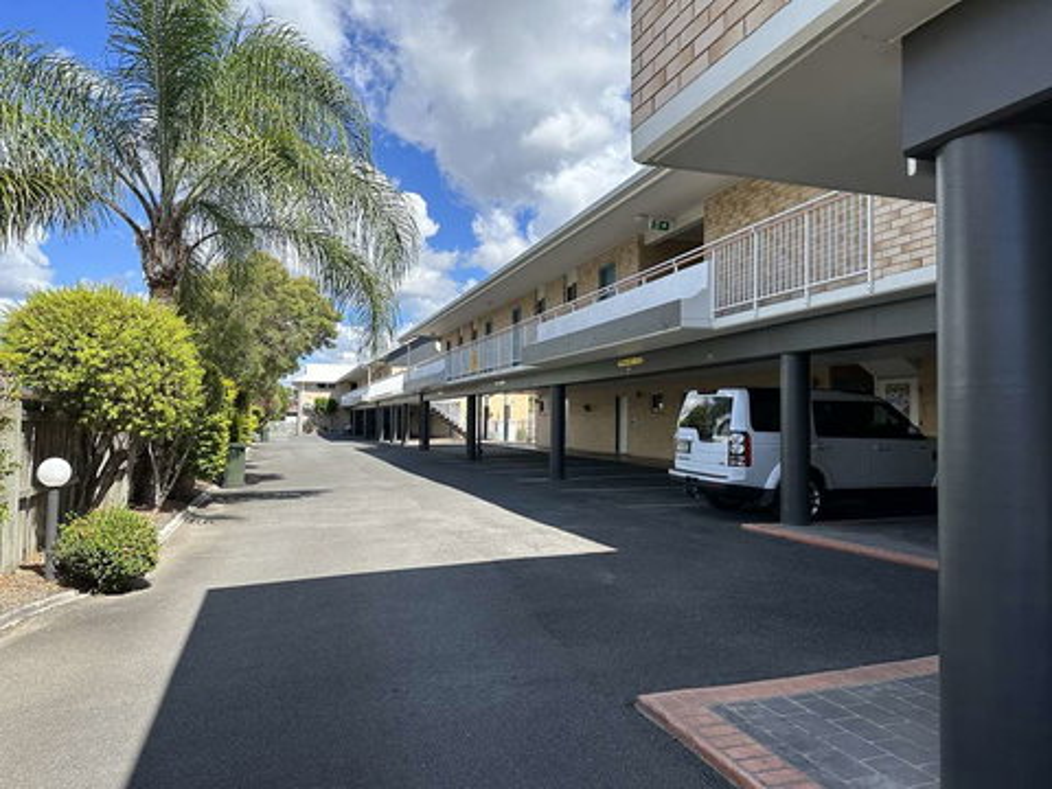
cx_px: 526
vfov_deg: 56.8
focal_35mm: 24
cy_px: 394
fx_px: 729
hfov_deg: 71.6
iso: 80
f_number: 1.78
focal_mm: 6.86
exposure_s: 1/2525
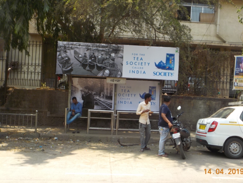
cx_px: 127
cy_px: 95
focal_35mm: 40
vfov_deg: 36.0
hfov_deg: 46.8
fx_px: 281
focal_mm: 5.2
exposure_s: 1/320
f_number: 3.7
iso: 125
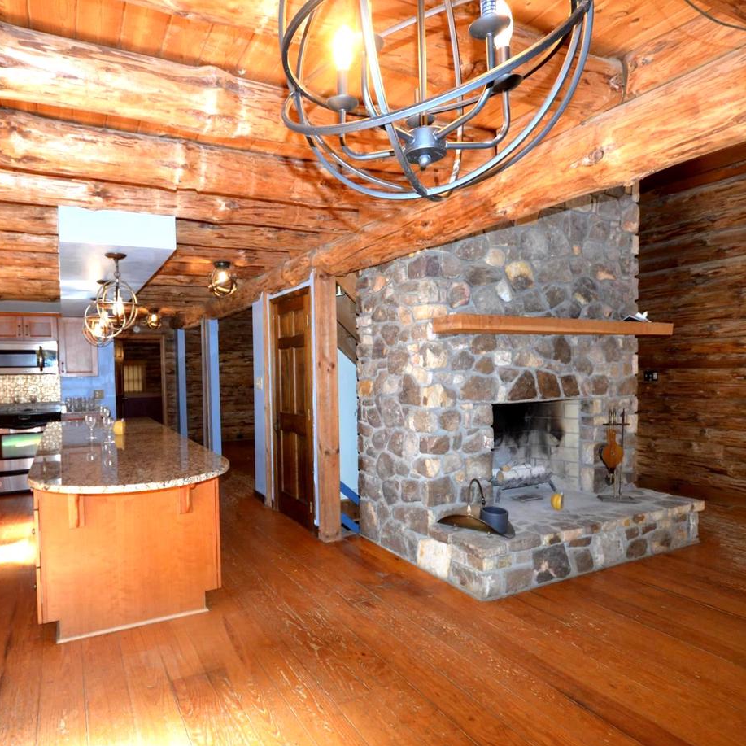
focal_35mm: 20
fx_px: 488
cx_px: 316
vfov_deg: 74.8
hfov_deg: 74.4
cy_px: 388
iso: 640
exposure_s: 1/60
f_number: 4
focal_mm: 10
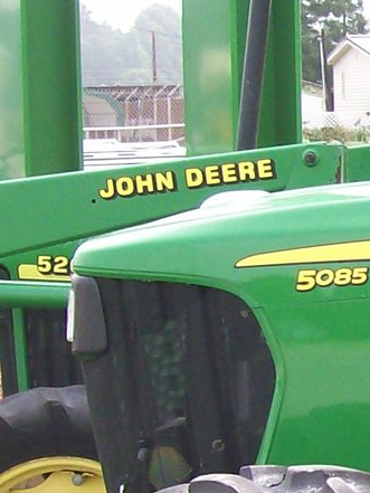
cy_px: 453
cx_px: 935
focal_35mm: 167
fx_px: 2379
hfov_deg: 8.1
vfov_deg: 11.7
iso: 80
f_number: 2.7
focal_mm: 6
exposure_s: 1/342
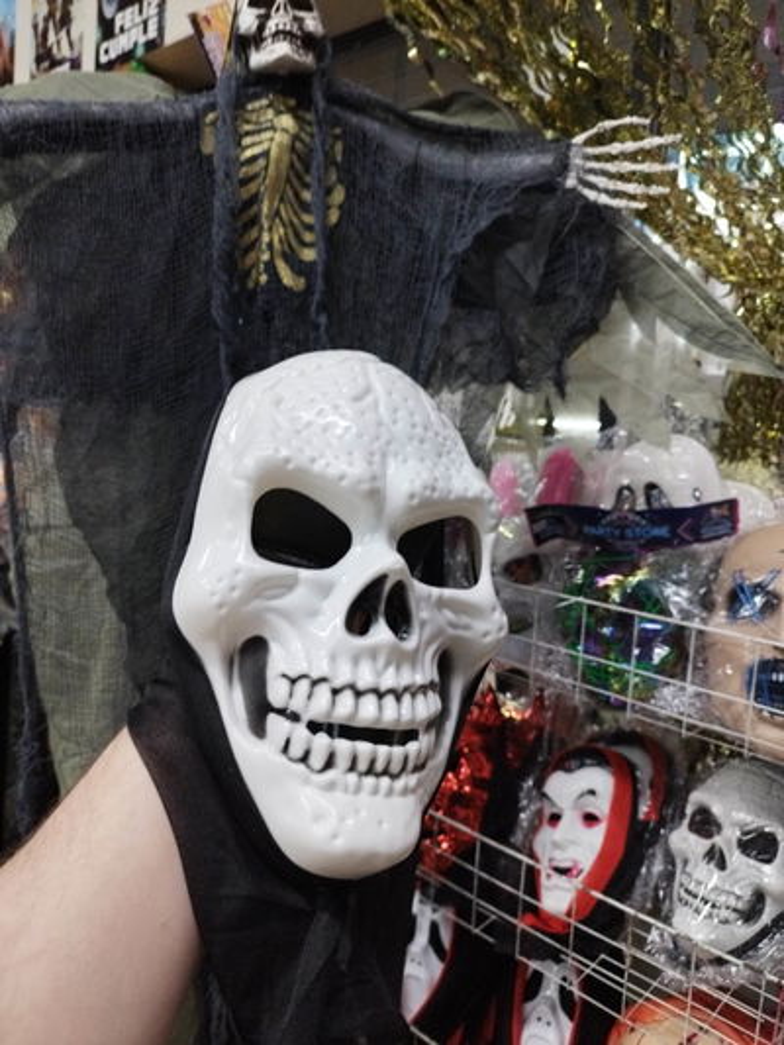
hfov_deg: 56.8
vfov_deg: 71.6
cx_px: 392
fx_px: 724
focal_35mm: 24
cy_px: 522
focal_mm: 5.89
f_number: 1.89
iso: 540
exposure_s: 1/33.3
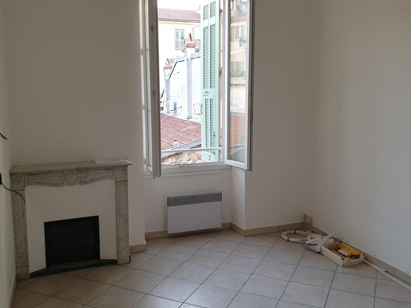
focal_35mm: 33
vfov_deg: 42.9
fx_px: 392
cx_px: 203
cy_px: 151
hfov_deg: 55.3
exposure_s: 1/60
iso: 125
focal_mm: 4.3
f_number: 2.4
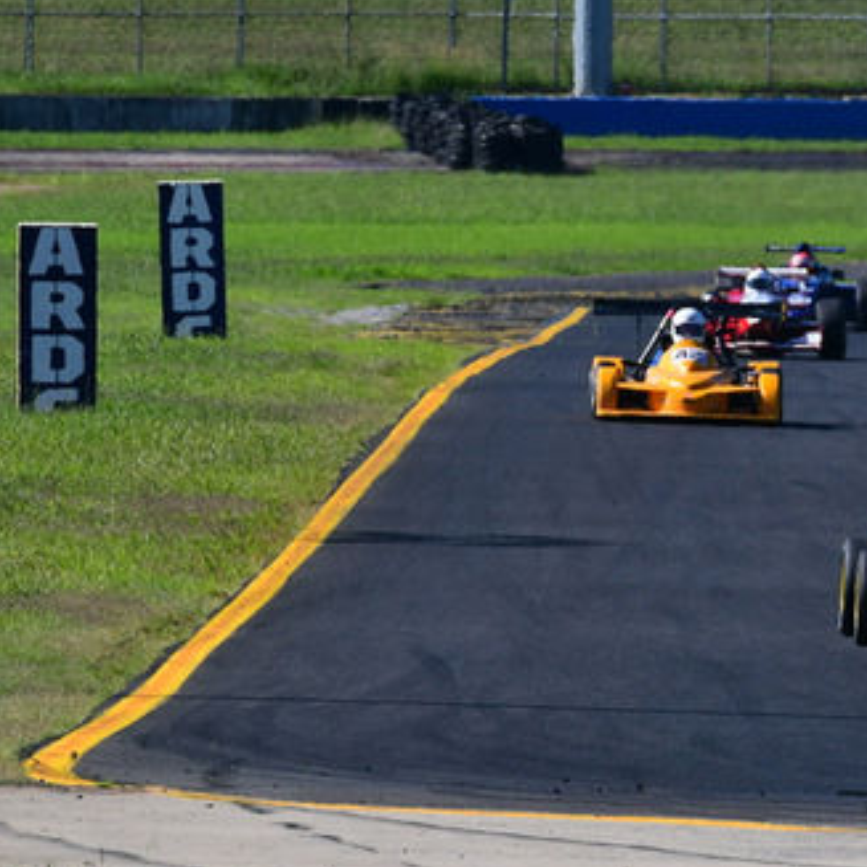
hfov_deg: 1.8
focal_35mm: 999
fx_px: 28308
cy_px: 448
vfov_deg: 1.8
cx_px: 973
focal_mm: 320
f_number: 13
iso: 500
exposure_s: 1/640
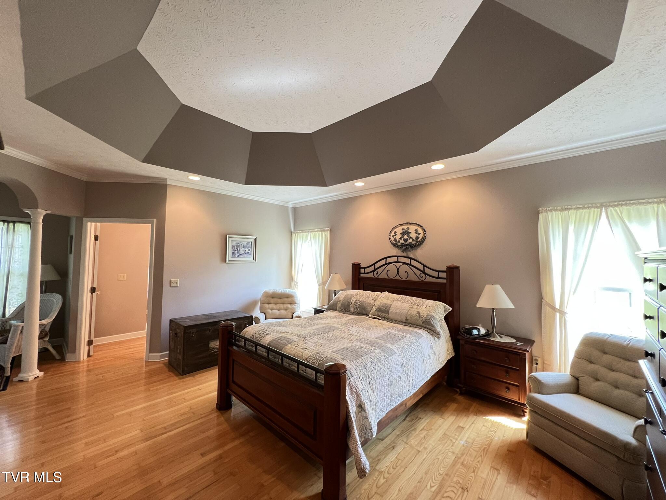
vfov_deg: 89.9
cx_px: 333
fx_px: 250
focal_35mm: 13
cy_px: 250
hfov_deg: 106.2
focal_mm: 1.57
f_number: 1.8
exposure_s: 1/60
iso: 250
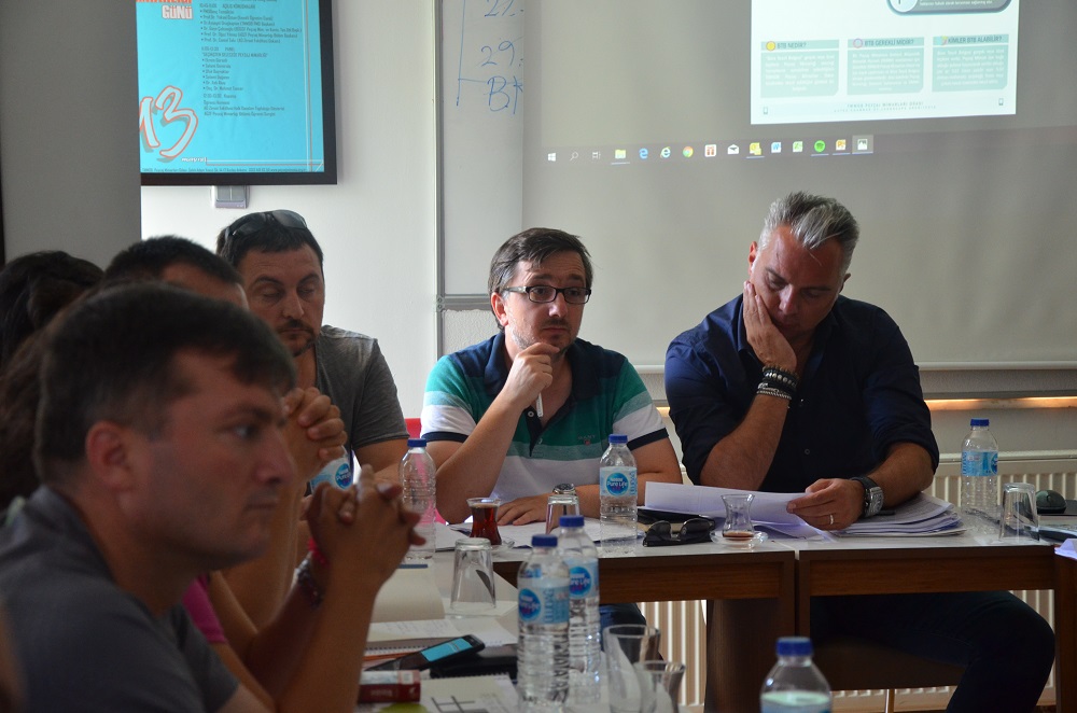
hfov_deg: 26.0
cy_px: 356
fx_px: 2328
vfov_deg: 17.4
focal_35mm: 78
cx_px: 538
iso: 1250
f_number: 5
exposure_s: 1/40
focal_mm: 52
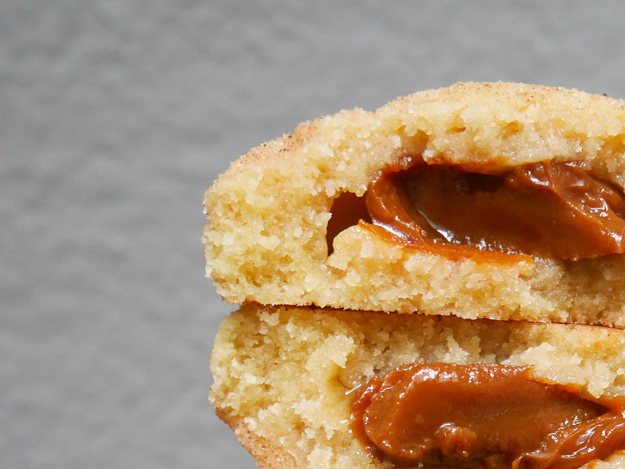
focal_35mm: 70
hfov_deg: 27.1
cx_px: 520
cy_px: 507
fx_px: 1264
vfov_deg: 20.1
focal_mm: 16
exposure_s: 1/60
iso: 640
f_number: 3.6
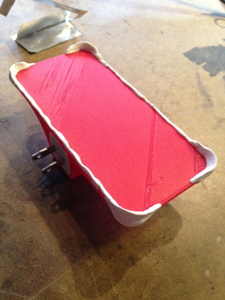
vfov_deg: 55.4
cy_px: 150
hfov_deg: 42.9
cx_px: 112
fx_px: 286
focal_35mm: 33
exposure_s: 1/15
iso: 500
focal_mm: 4.13
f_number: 2.4
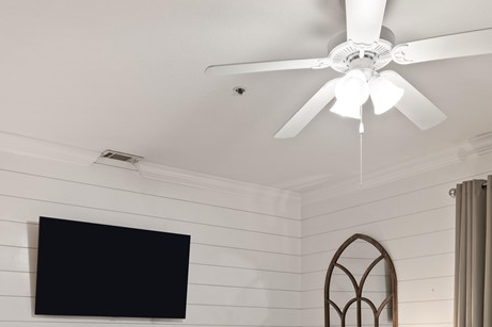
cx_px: 249
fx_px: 546
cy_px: 362
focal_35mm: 40
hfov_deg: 48.5
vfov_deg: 29.9
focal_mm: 17
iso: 250
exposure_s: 1/2
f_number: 8
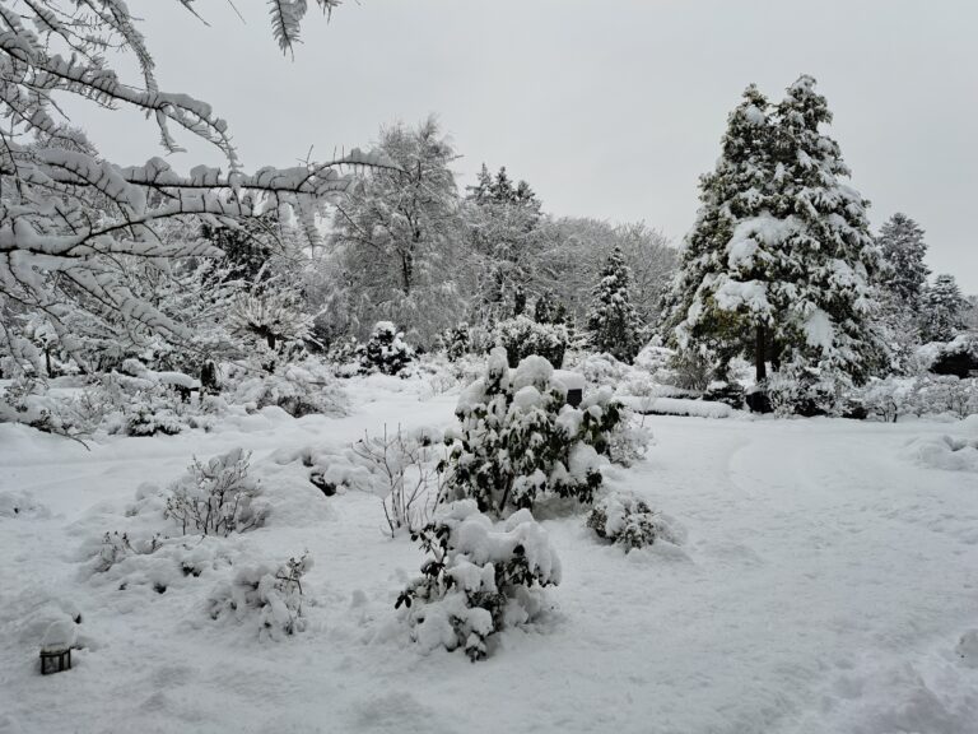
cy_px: 367
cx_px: 489
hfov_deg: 71.6
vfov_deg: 56.8
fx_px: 678
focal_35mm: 24
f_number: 1.8
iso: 50
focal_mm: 5.23
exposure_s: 1/847
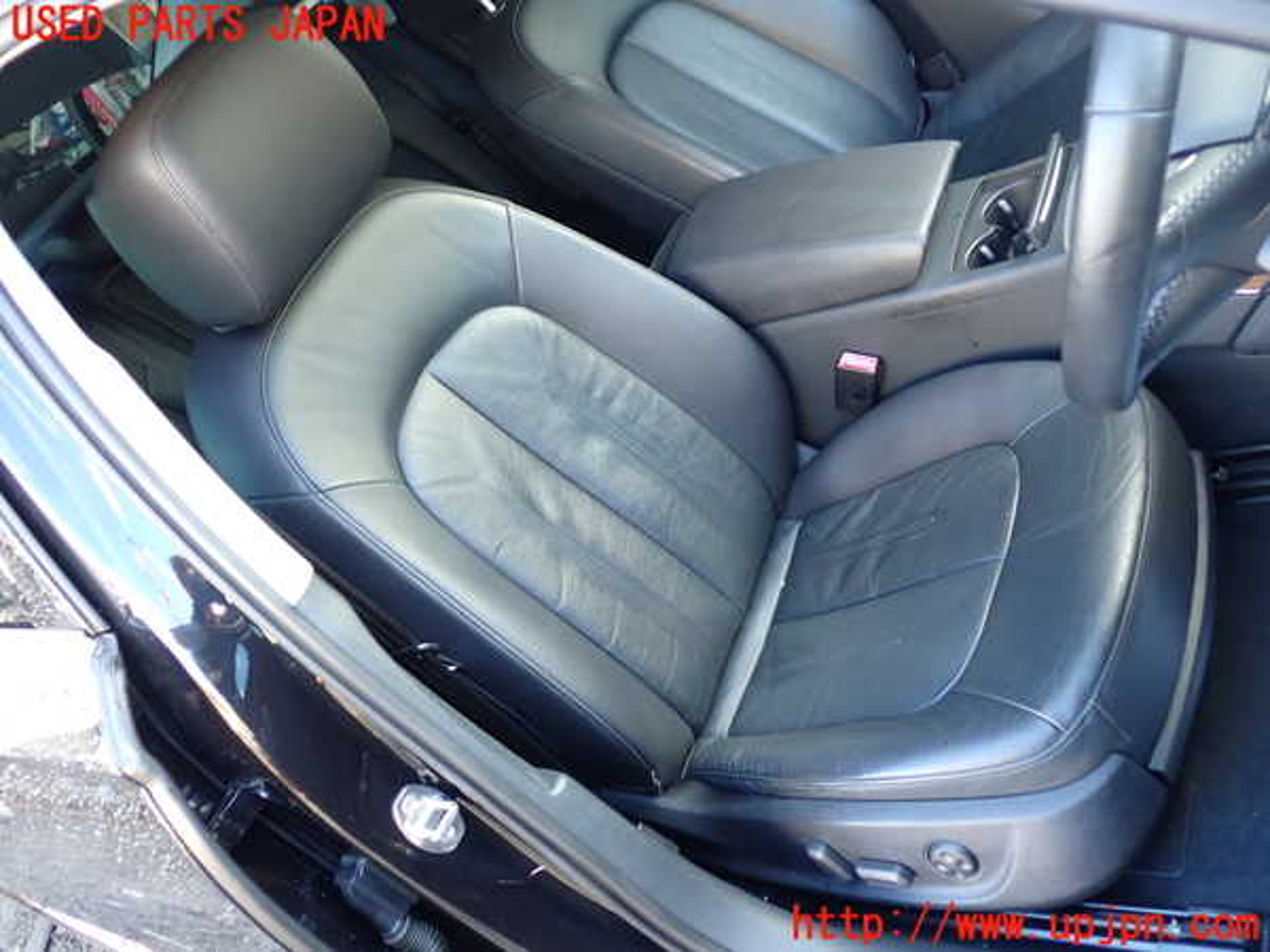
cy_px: 476
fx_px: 1101
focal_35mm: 30
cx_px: 635
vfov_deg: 46.8
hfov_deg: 60.0
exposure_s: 1/30
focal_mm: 5.4
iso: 200
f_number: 2.3
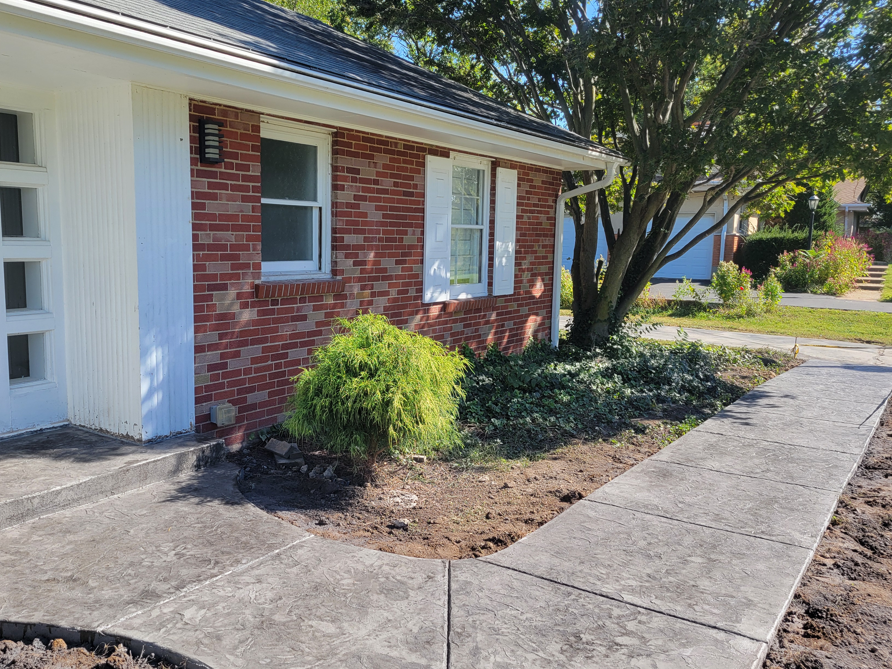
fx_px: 825
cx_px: 393
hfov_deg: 56.7
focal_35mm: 32
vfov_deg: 44.2
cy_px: 341
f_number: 1.8
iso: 40
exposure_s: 1/809
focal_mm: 5.4
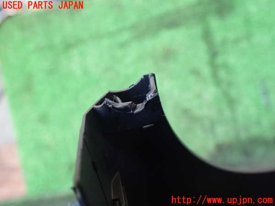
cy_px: 103
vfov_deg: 46.8
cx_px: 138
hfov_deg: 60.0
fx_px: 238
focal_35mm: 30
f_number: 2.3
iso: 800
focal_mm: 5.4
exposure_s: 1/100
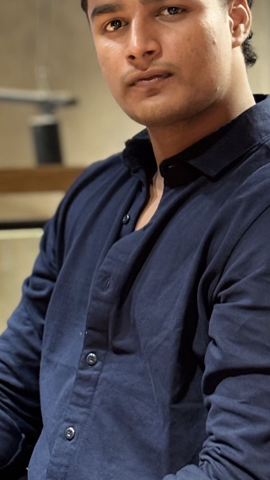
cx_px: -8
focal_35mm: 130
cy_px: 7
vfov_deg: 16.2
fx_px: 1655
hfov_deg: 9.3
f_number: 1.78
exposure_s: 1/25
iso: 500
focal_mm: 6.76
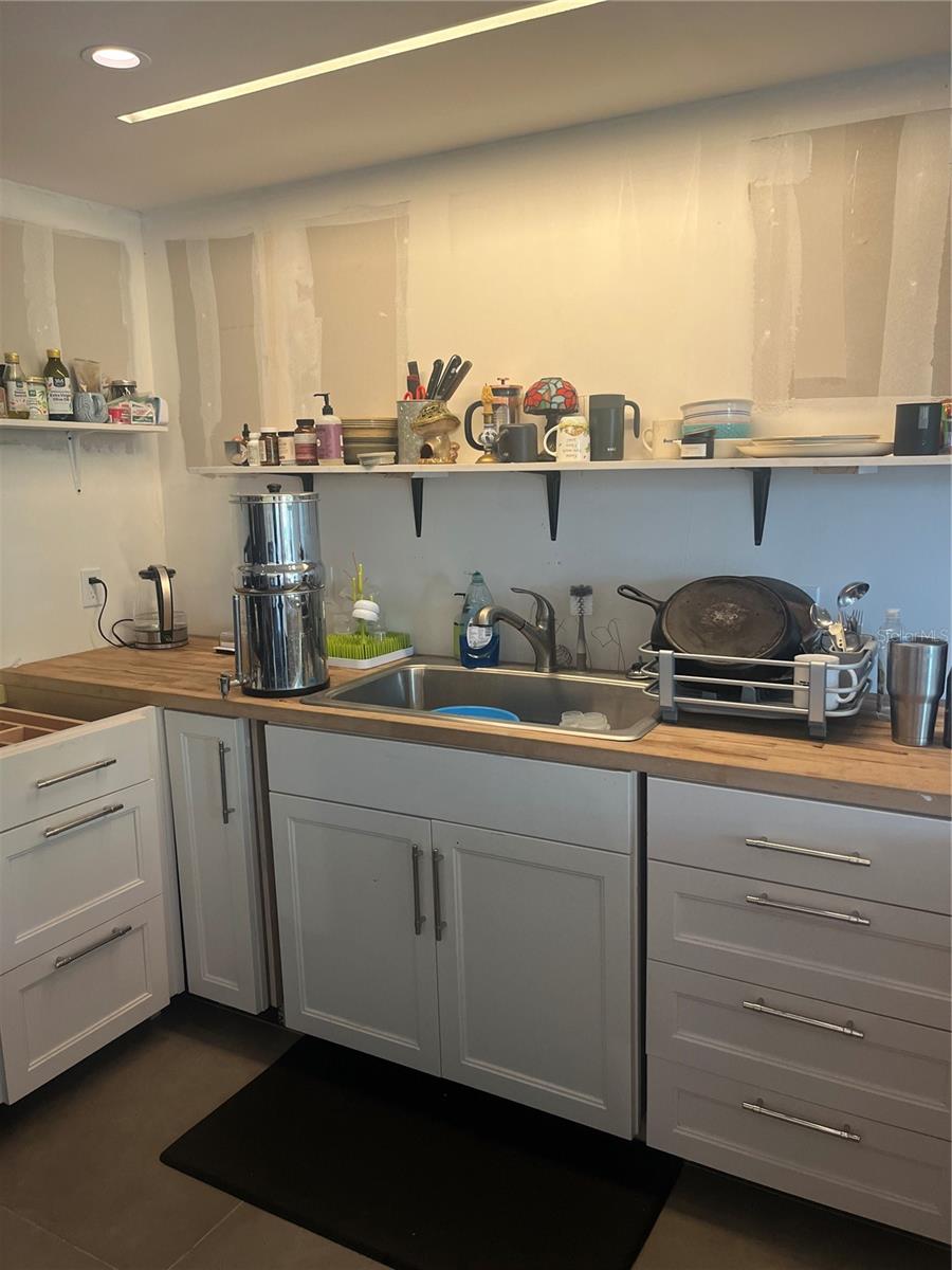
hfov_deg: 53.1
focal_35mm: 26
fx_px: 953
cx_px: 476
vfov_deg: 67.3
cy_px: 635
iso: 125
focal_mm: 5.1
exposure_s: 1/60
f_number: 1.6
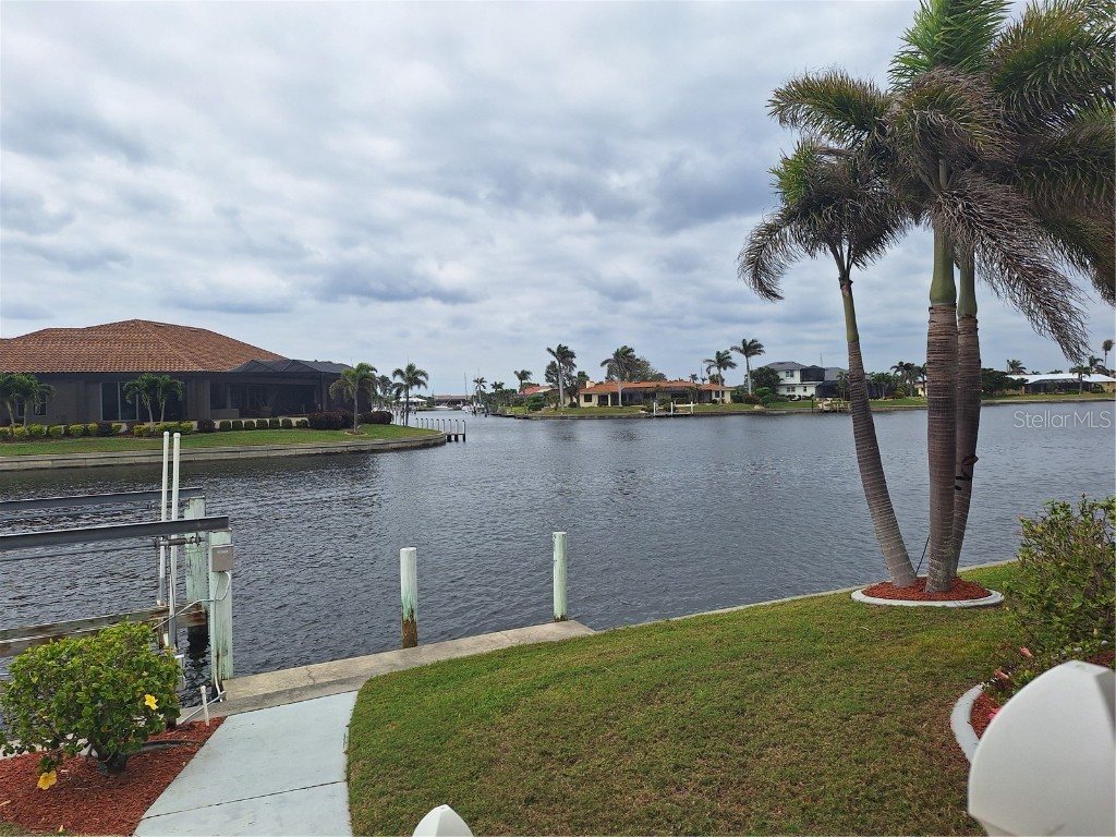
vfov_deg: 58.9
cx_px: 558
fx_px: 742
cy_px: 418
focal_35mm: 23
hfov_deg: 73.9
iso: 40
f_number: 1.8
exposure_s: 1/3891
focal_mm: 5.54
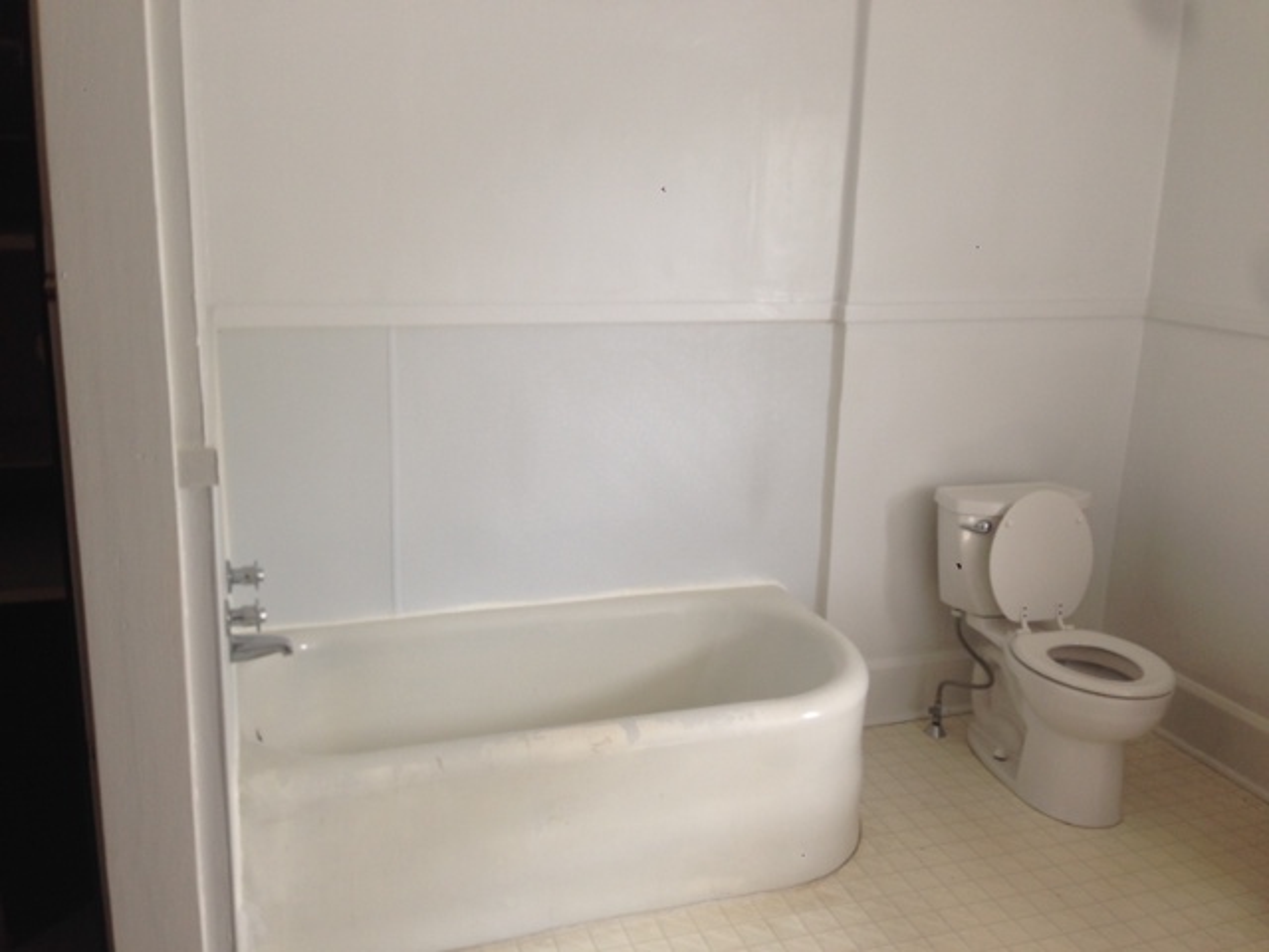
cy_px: 476
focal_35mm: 33
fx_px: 1210
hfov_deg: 55.4
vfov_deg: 42.9
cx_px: 634
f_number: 2.4
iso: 50
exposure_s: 1/20
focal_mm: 4.12
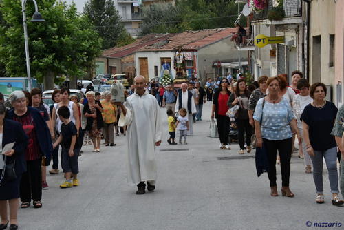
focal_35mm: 98
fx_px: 932
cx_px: 172
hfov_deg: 20.9
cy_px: 115
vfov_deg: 14.1
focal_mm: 65
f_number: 5
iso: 400
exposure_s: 1/250
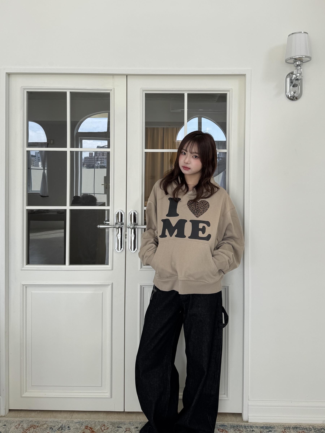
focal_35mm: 24
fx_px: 300
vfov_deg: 71.6
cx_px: 162
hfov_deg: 56.8
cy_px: 216
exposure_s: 1/544
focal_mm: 6.76
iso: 80
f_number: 1.78
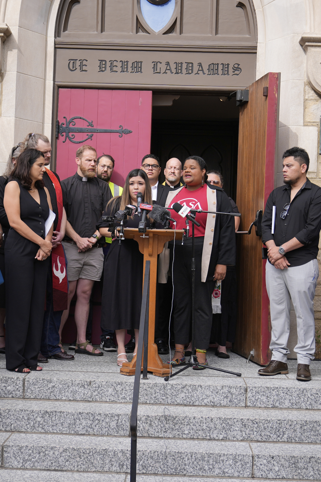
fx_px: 749
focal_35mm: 56
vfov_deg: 35.6
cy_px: 240
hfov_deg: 24.2
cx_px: 150
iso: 400
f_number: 3.2
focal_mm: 37
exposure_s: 1/2000
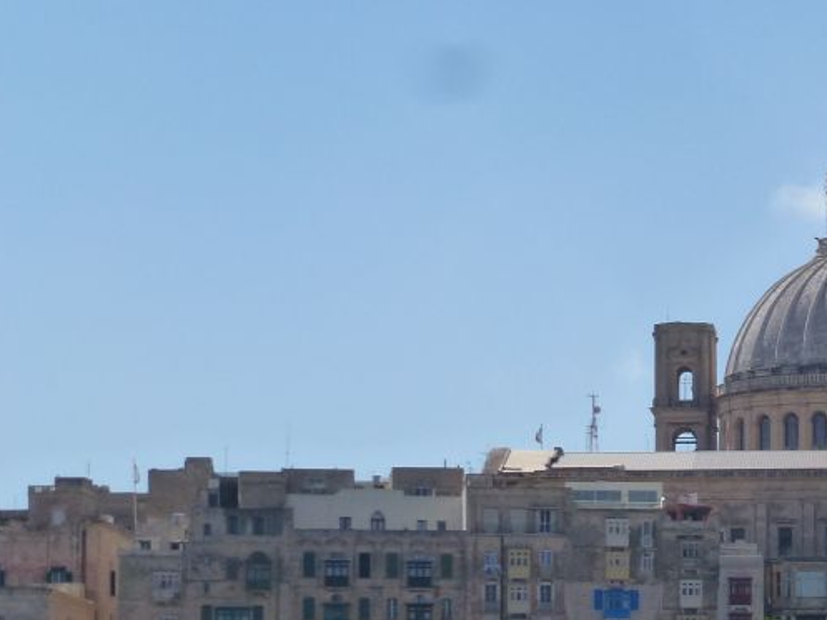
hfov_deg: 11.8
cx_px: 890
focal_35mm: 165
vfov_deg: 9.0
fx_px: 3943
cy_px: 565
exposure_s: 1/1300
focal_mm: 13.6
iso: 160
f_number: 4.7
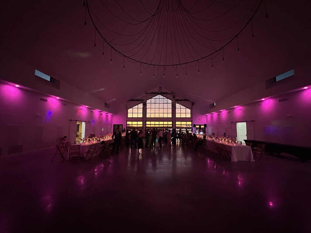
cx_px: 156
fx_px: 126
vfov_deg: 85.7
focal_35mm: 14
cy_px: 116
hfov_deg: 102.1
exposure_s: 1/60
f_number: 2.2
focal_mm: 2.22
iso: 1000
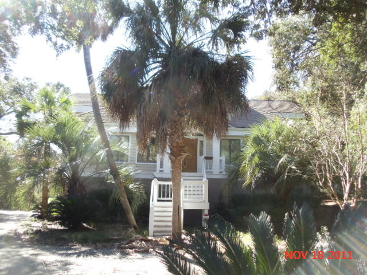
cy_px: 138
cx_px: 184
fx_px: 466
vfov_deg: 32.9
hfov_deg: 42.9
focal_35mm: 44
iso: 100
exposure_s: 1/160
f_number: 3.5
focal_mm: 6
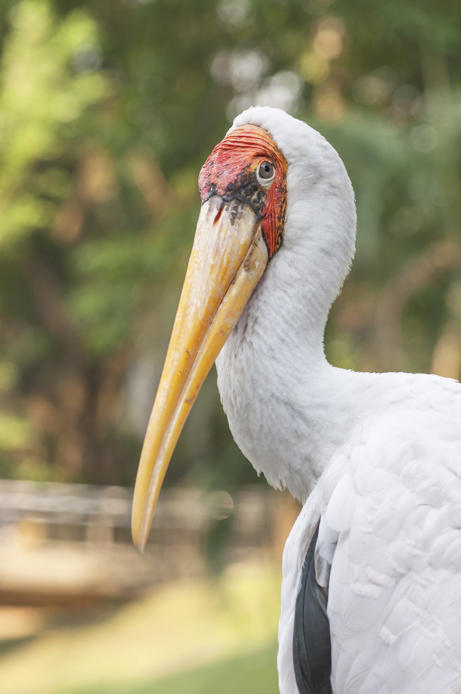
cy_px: 347
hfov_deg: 8.7
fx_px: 3033
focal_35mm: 158
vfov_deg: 13.1
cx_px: 230
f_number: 5.6
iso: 200
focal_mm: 105
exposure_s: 1/125
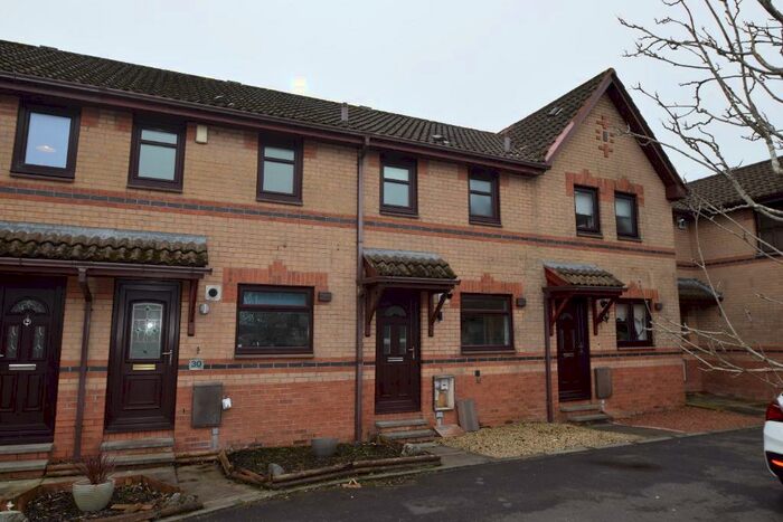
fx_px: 522
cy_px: 261
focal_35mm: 24
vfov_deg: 53.2
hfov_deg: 73.7
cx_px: 392
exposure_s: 1/160
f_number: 6.3
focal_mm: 16
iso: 100
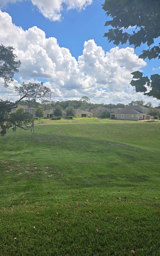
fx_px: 174
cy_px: 130
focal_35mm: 25
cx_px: 64
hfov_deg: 49.0
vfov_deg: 72.5
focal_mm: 5.4
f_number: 1.8
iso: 25
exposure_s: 1/2240
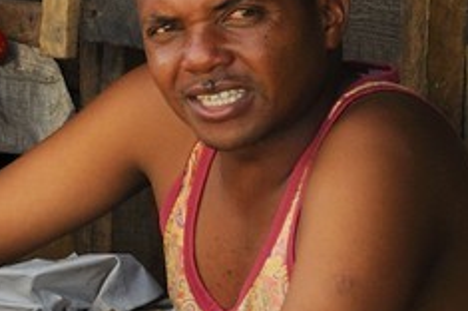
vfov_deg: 4.0
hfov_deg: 5.7
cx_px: -924
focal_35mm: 341
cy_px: 209
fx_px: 4427
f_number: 10
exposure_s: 1/80
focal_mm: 50
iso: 400
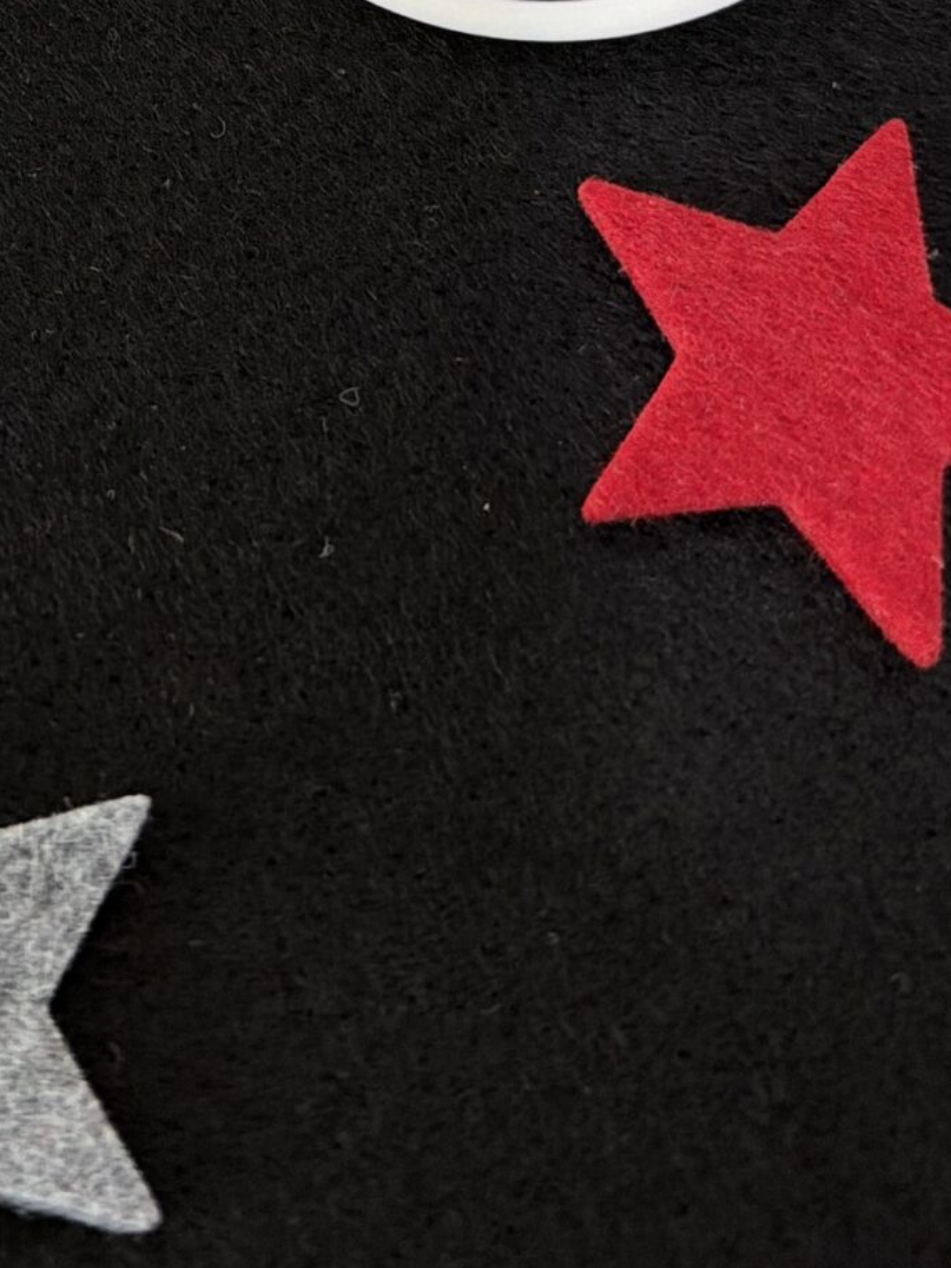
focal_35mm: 67
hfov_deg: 21.4
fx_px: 2454
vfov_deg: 25.7
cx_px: 62
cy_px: -290
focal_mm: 6.76
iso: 200
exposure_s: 1/100
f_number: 1.78
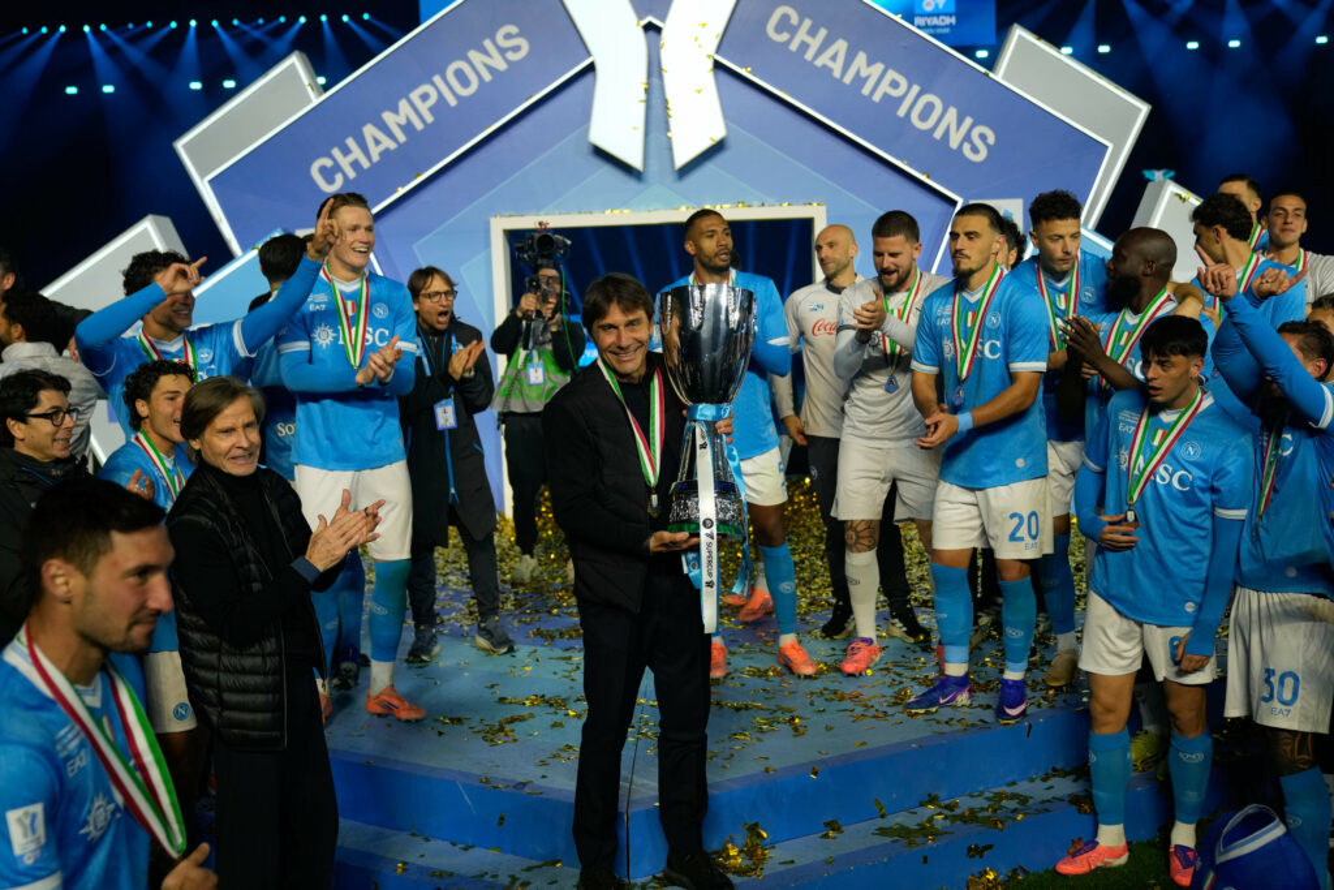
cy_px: 445
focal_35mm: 40
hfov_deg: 48.5
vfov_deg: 33.4
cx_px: 667
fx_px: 1482
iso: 1000
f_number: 3.2
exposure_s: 1/1000
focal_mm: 40
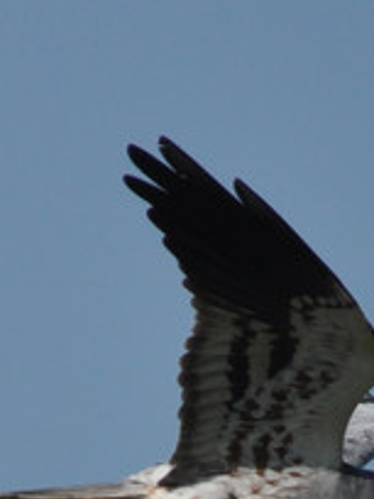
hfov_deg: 0.9
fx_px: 23222
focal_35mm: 1612
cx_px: 442
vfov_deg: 1.2
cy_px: 360
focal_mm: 400
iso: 220
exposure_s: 1/2000
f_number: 5.6
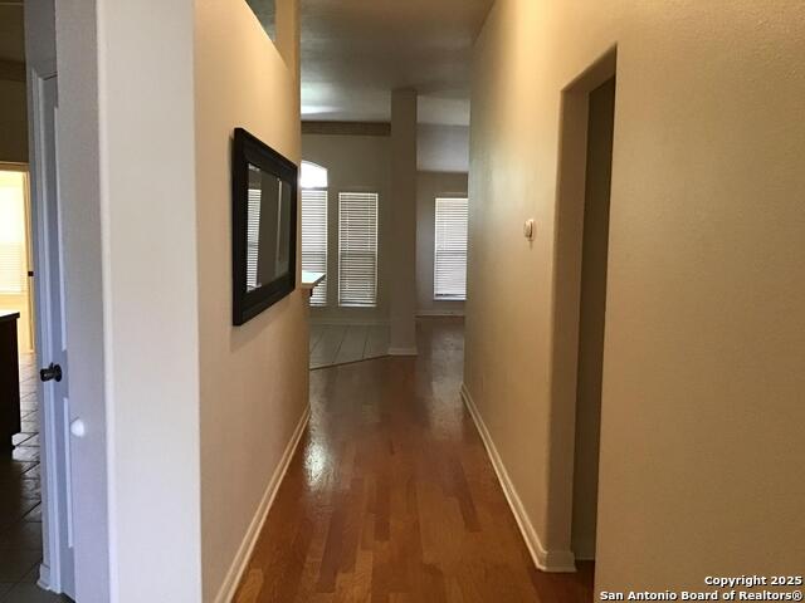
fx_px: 721
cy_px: 302
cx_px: 402
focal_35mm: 31
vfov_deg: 45.4
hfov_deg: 58.4
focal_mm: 3.3
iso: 200
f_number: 2.4
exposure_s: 1/30
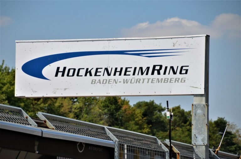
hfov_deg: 9.2
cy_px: 80
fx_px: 1503
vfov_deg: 6.1
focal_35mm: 225
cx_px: 120
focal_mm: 150
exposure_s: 1/1500
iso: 400
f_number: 6.7
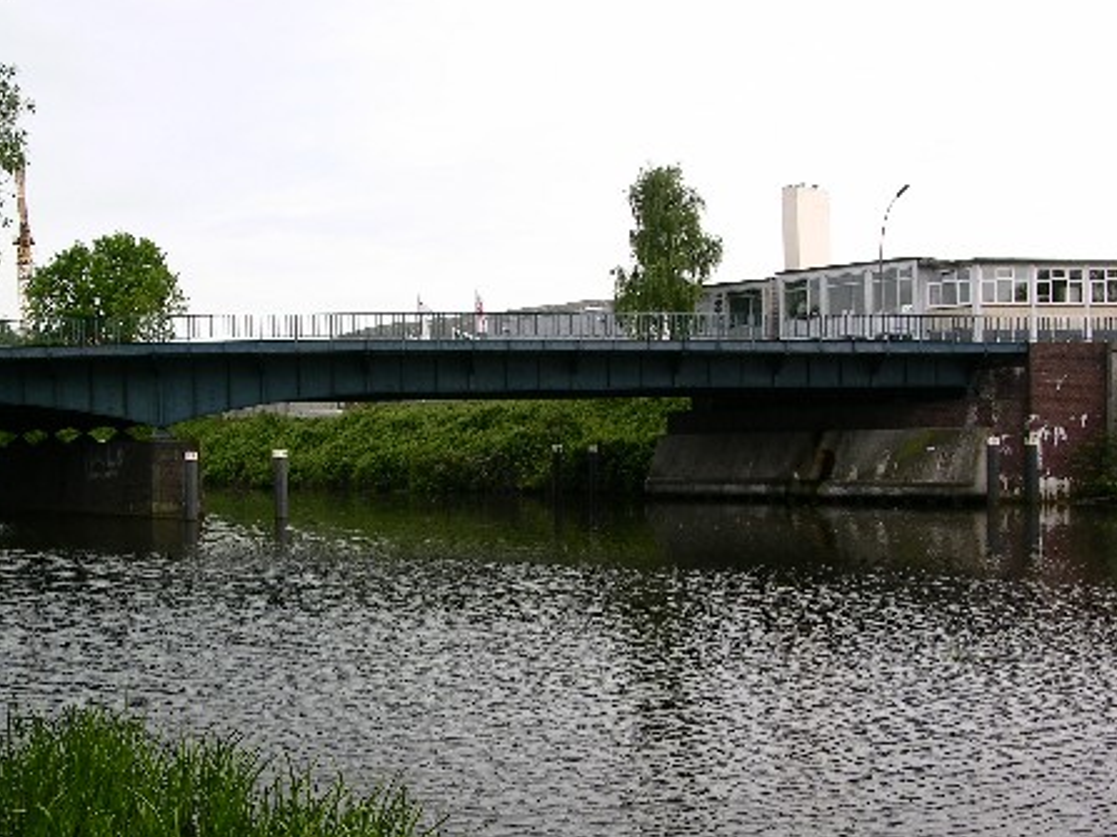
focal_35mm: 46
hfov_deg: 41.0
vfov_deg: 31.4
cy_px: 492
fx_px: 1484
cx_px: 429
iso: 50
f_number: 7.1
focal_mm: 8.9
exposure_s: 1/92.2
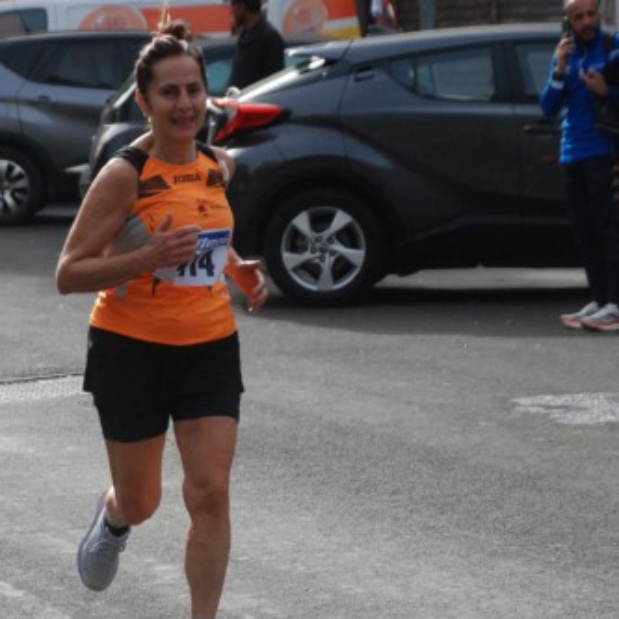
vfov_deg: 10.8
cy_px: 441
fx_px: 3257
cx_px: 269
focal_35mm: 161
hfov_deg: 10.9
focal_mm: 70
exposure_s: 1/1600
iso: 1000
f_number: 5.6
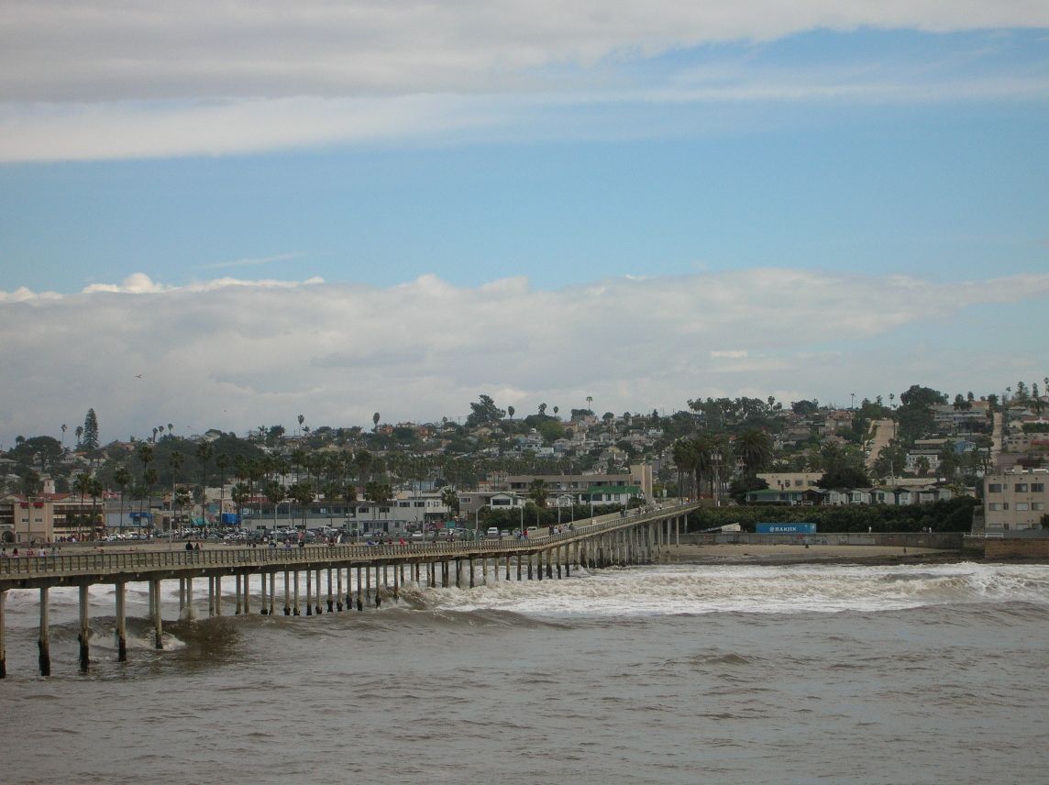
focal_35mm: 105
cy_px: 392
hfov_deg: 18.7
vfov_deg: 14.1
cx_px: 524
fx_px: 3179
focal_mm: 17.4
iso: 50
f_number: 4.9
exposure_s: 1/590
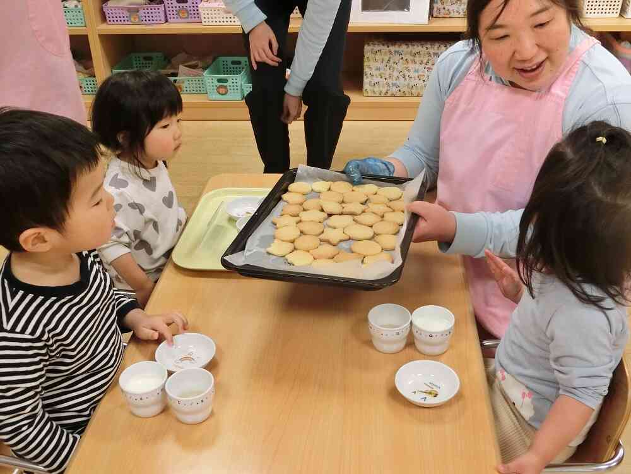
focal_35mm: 39
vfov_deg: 36.8
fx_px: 711
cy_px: 237
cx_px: 316
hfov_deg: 47.9
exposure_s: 1/125
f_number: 4.1
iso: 250
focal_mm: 6.9
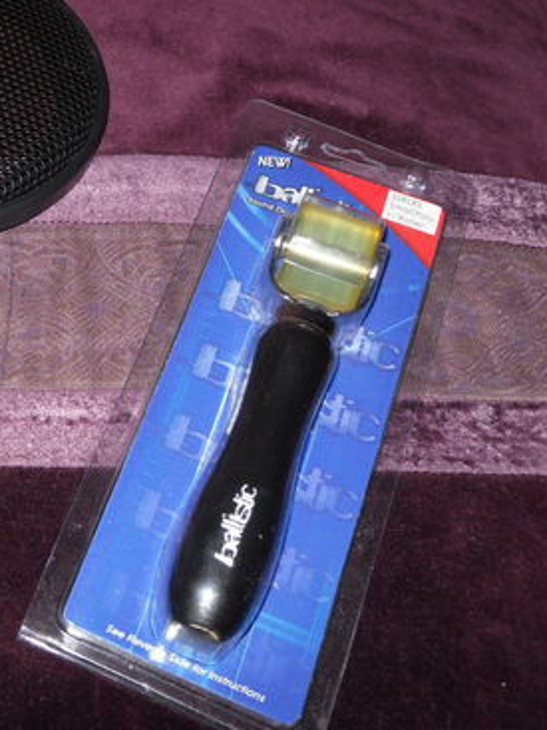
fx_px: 1286
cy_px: 284
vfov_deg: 31.6
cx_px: -40
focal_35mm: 61
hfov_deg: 22.8
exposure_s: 1/45
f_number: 3.5
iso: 80
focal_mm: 6.3
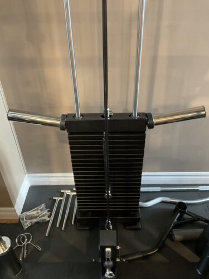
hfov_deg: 48.2
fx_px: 233
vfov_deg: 61.7
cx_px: 104
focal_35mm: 29
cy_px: 140
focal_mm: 3
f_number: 1.8
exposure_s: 1/30
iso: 400
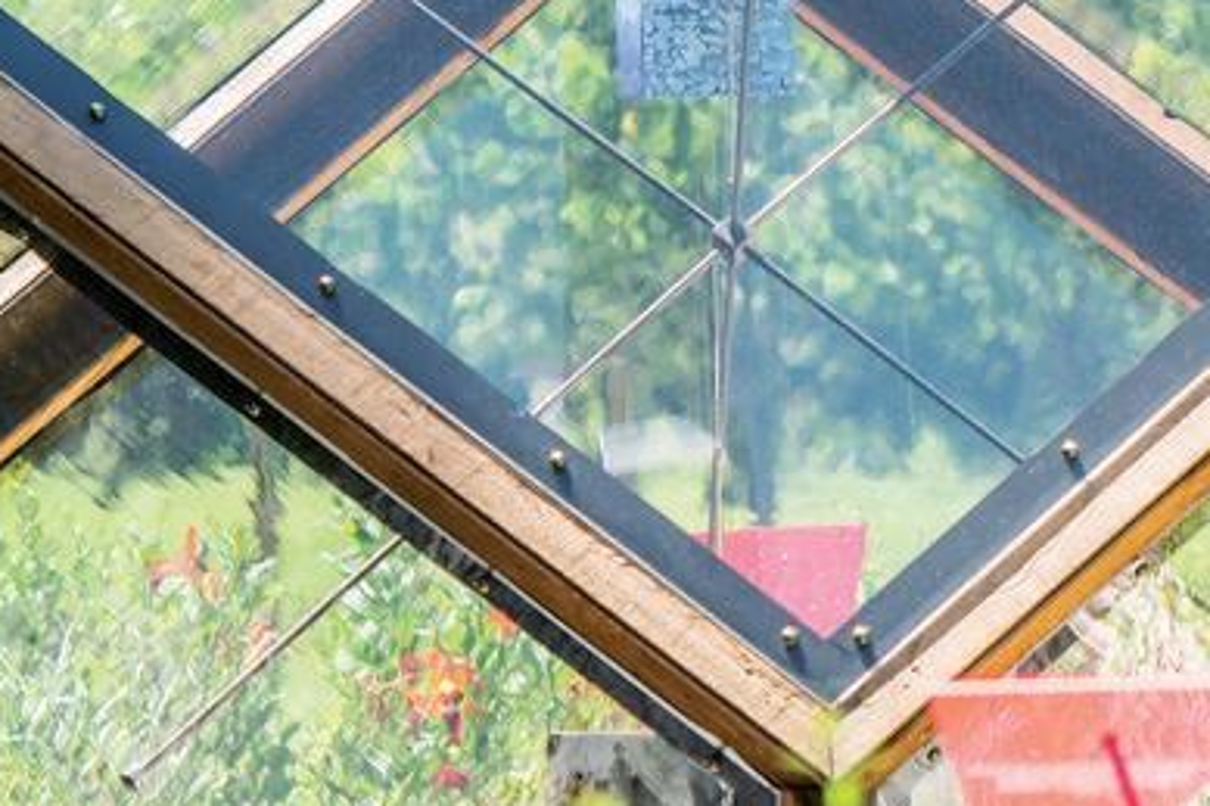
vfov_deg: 2.1
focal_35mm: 660
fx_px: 22173
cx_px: 1901
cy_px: 305
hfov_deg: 3.1
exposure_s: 1/250
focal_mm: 135
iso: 100
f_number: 4.5
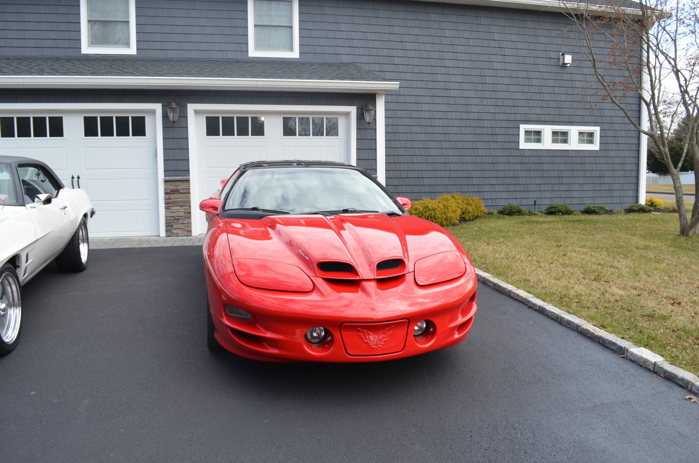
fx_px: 523
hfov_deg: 67.5
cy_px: 232
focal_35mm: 27
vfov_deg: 47.7
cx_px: 350
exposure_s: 1/200
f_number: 7.1
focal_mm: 18
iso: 200
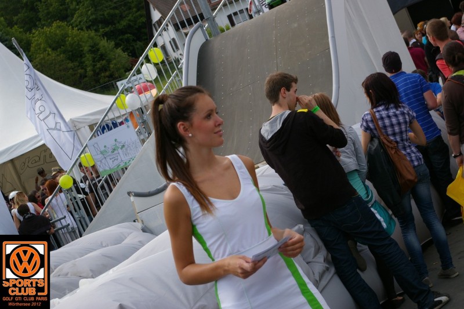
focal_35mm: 82
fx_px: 1063
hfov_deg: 24.6
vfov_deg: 16.5
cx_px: 232
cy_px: 154
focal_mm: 55
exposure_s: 1/250
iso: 200
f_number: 8
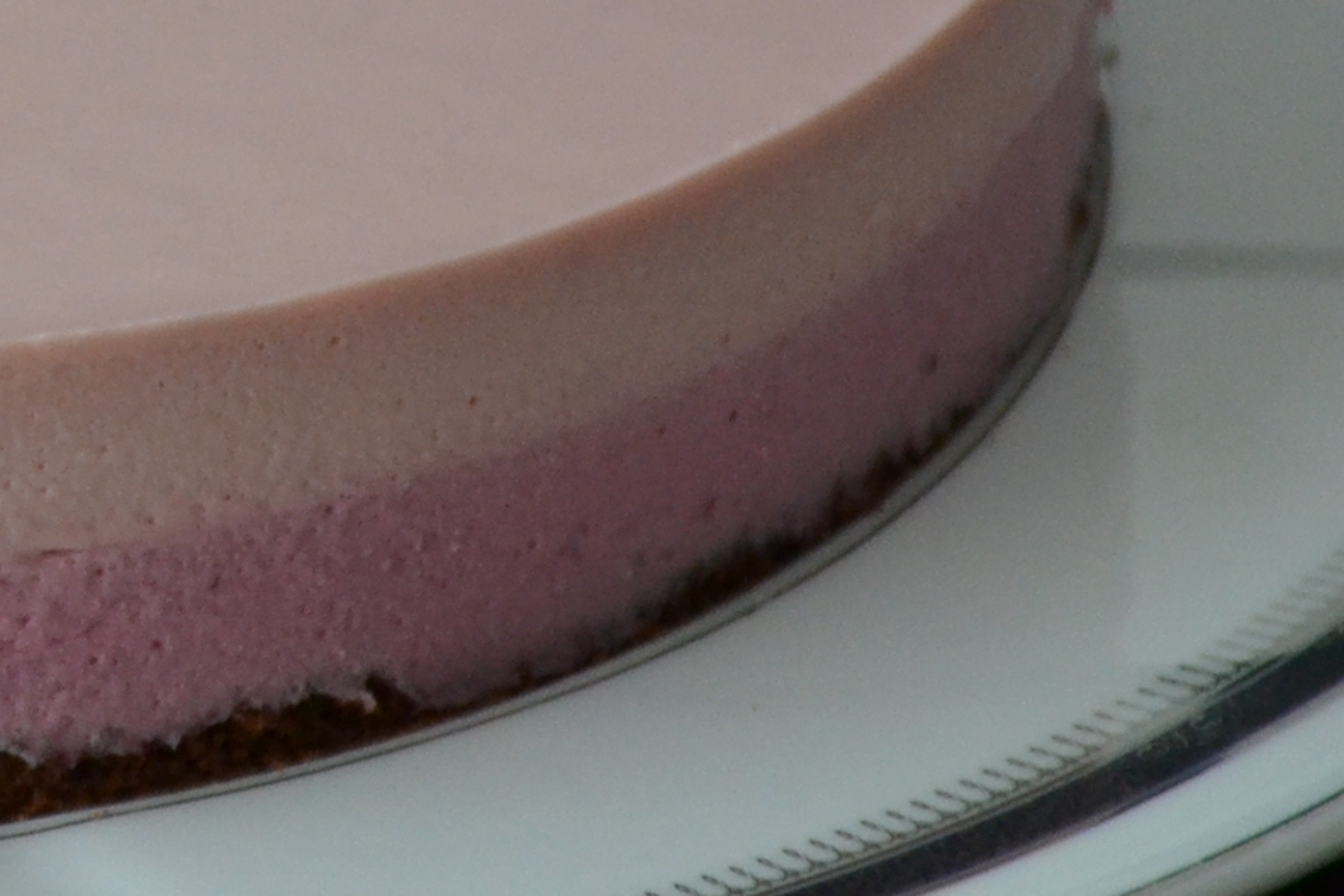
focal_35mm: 611
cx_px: -585
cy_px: -68
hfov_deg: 3.4
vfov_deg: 2.2
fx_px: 22809
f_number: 5.6
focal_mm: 140
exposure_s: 1/125
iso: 2000
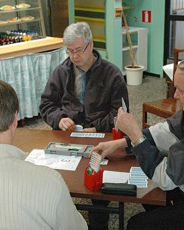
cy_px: 115
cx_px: 64
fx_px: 420
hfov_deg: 24.6
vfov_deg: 30.6
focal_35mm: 62
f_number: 5
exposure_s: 1/100
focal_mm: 29
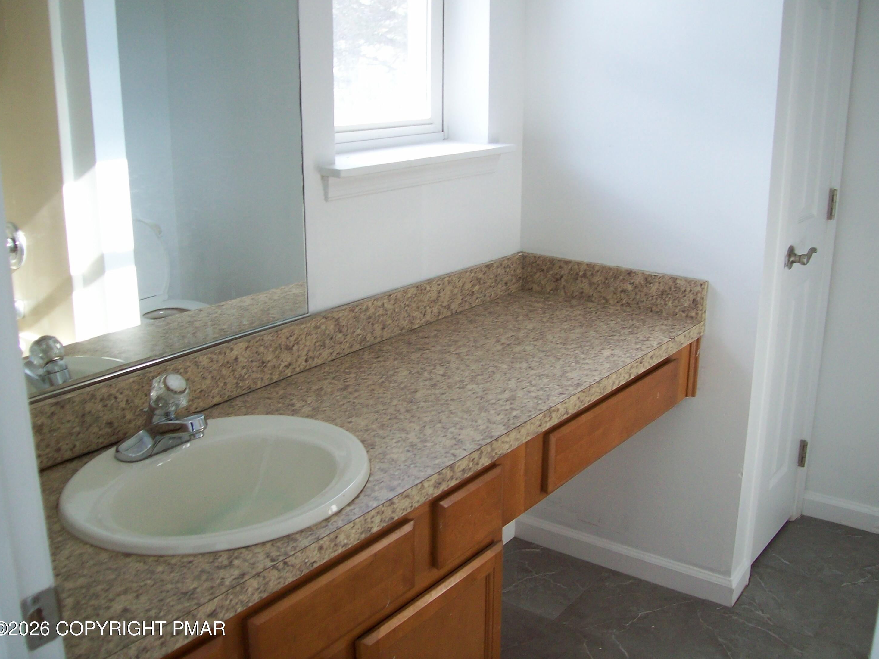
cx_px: 444
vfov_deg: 38.7
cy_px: 321
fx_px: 939
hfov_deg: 50.1
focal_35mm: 37
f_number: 2.7
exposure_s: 1/64
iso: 87
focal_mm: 6
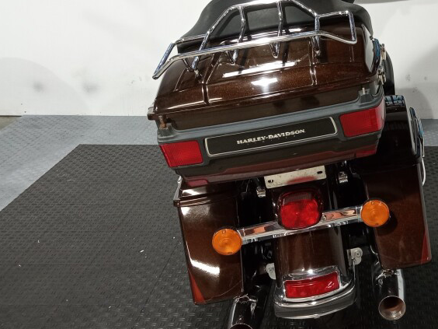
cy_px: 118
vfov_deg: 27.4
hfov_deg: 34.4
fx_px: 671
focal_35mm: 53
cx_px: 386
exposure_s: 1/40
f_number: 2.2
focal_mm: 3.71
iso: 404
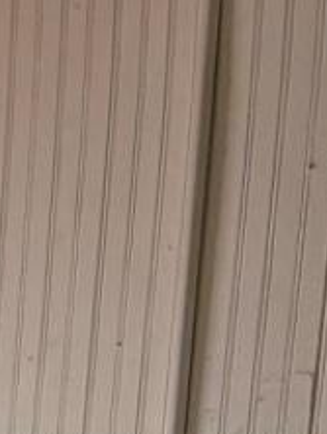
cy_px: 933
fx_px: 2087
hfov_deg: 7.5
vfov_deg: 10.7
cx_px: -771
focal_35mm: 166
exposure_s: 1/60
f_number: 1.78
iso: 125
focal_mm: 6.76
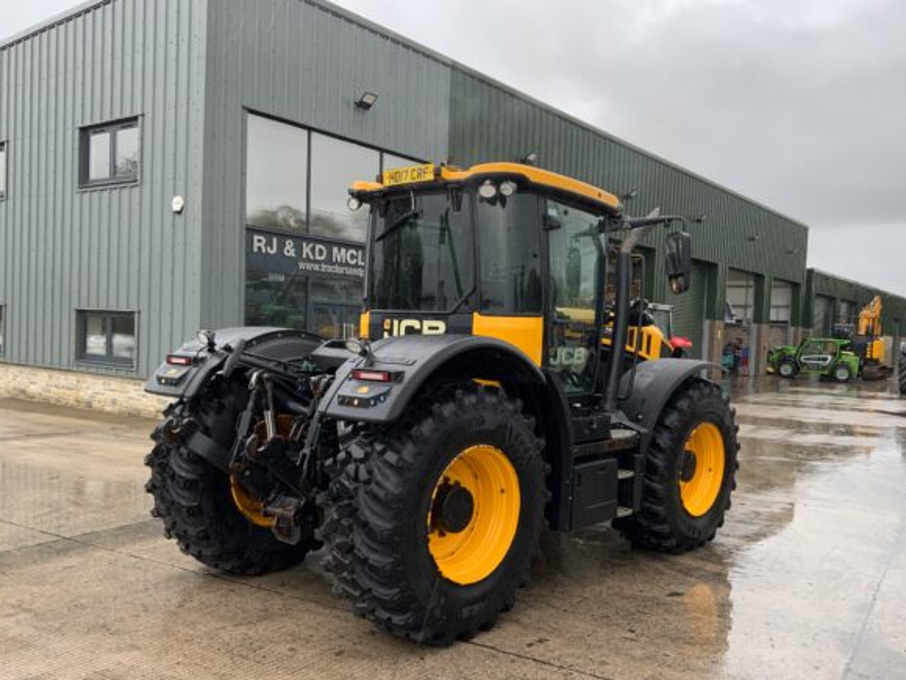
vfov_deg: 44.1
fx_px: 838
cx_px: 492
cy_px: 370
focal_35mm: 32
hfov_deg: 56.7
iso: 32
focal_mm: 3
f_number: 1.8
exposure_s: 1/122
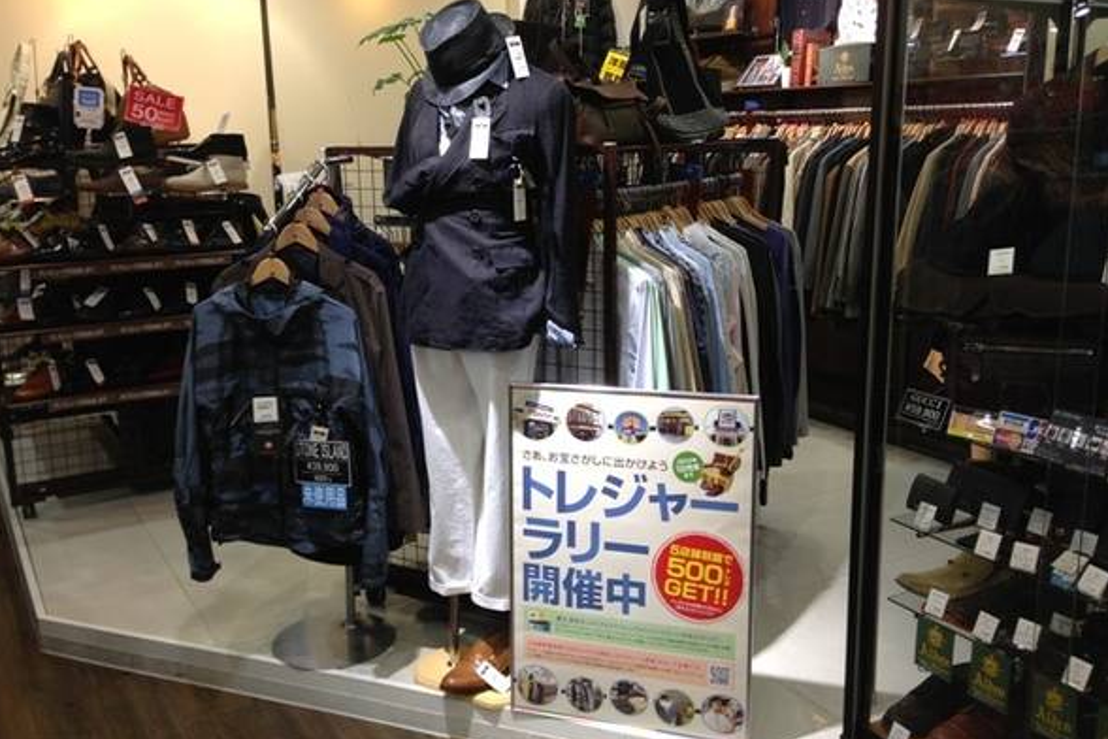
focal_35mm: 35
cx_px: 548
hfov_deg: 54.4
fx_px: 1077
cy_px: 354
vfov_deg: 37.8
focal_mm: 4.13
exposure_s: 1/20
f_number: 2.4
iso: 64
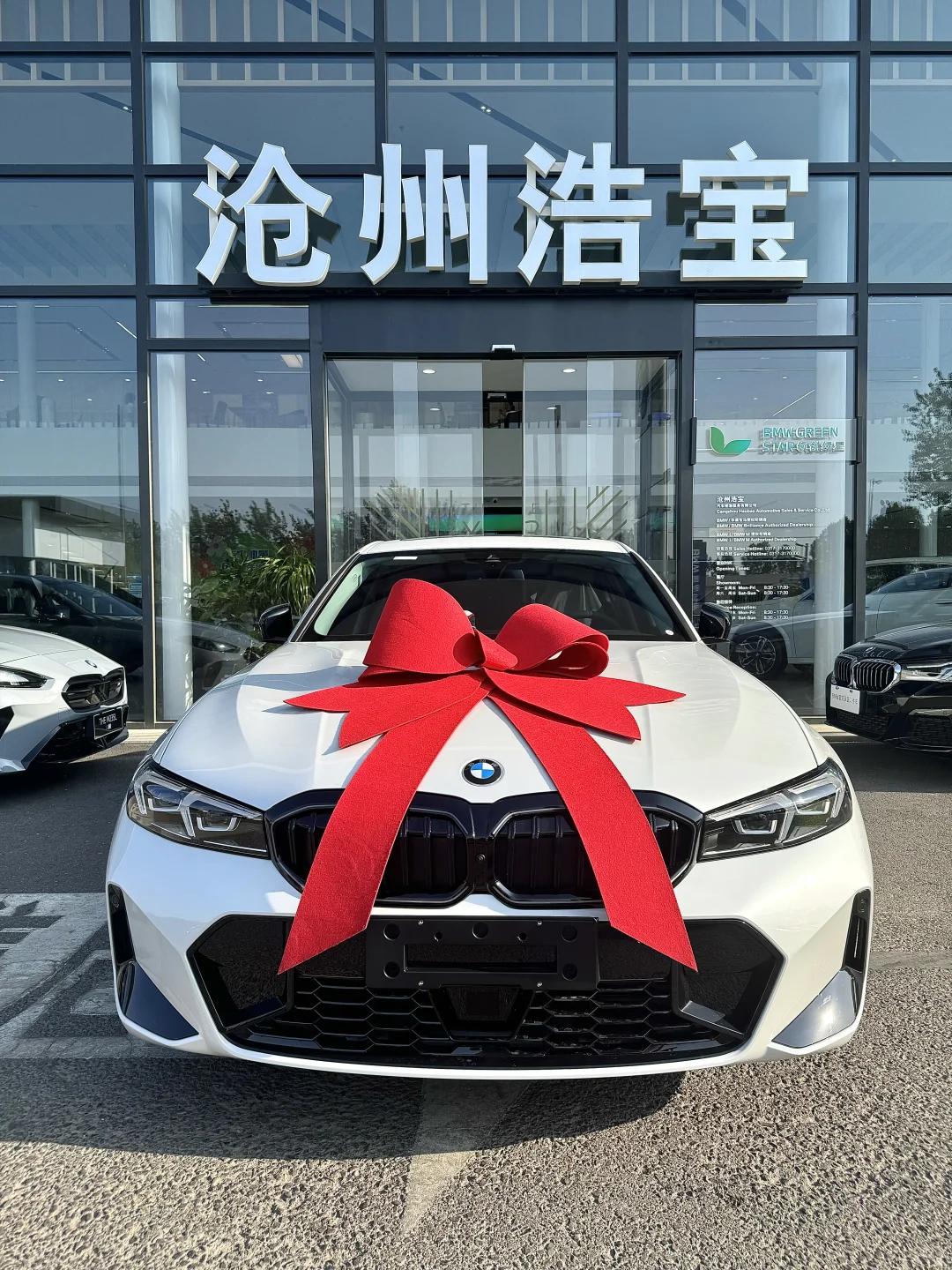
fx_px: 880
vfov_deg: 71.6
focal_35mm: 24
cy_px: 635
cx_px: 476
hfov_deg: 56.8
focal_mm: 6.76
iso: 80
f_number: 1.78
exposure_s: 1/2331
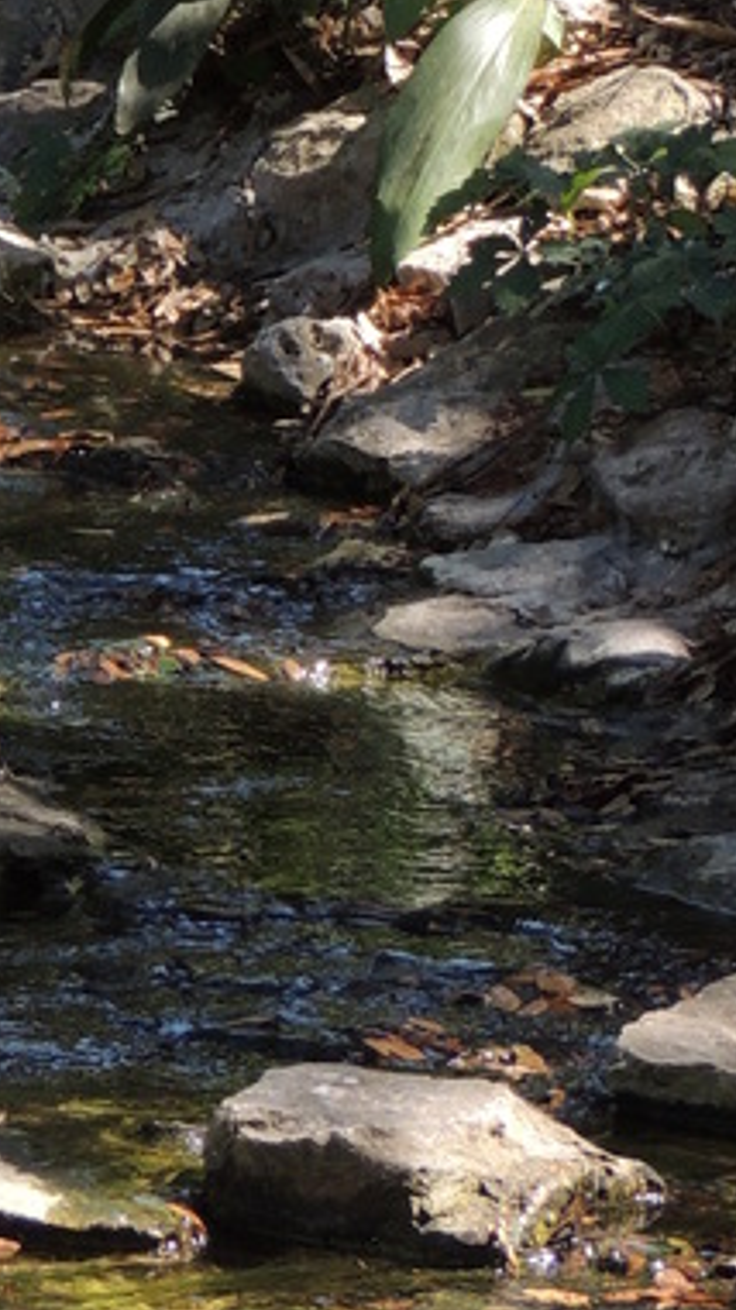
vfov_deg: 6.9
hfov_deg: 3.9
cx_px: -165
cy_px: 413
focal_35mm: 311
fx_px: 10802
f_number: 4
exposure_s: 1/200
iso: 100
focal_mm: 15.1
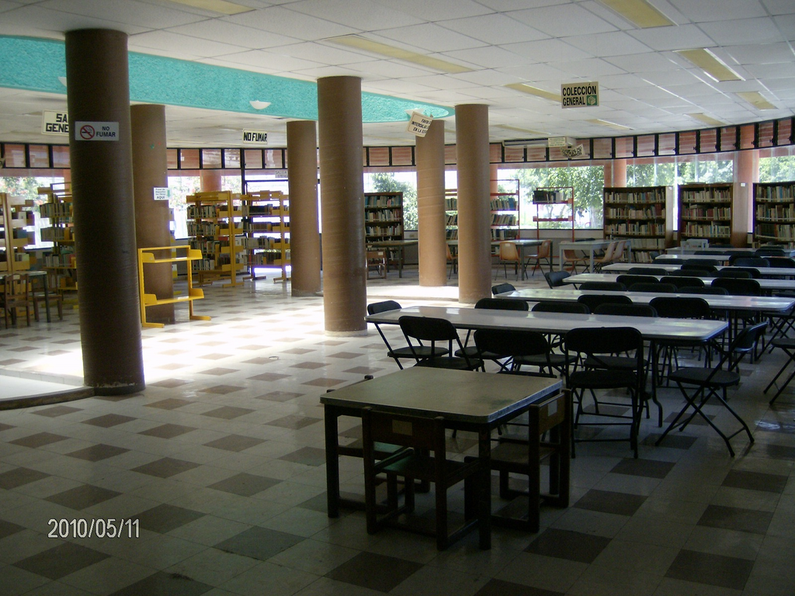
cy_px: 298
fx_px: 827
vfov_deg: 39.7
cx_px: 398
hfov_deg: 51.4
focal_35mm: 36
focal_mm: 6
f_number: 2.8
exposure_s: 1/136
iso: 100
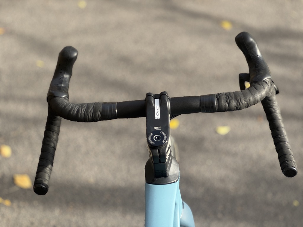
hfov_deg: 25.3
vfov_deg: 19.1
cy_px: 114
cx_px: 152
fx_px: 674
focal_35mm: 77
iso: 25
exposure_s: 1/138
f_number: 2.8
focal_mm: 9
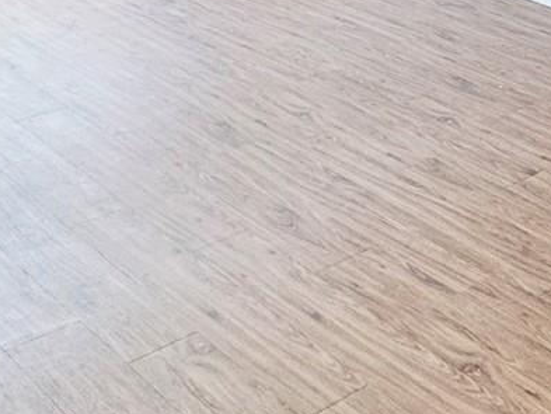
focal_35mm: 73
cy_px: -119
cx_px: 524
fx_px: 1162
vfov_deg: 18.8
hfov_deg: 25.6
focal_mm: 2.22
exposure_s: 1/120
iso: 100
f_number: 2.2
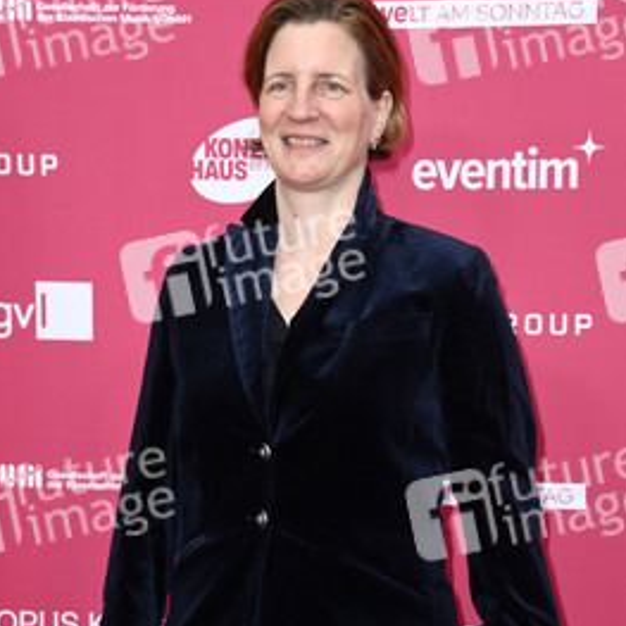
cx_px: 312
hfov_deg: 13.5
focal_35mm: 129
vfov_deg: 13.5
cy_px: 386
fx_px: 2639
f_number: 5.6
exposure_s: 1/200
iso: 320
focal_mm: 100
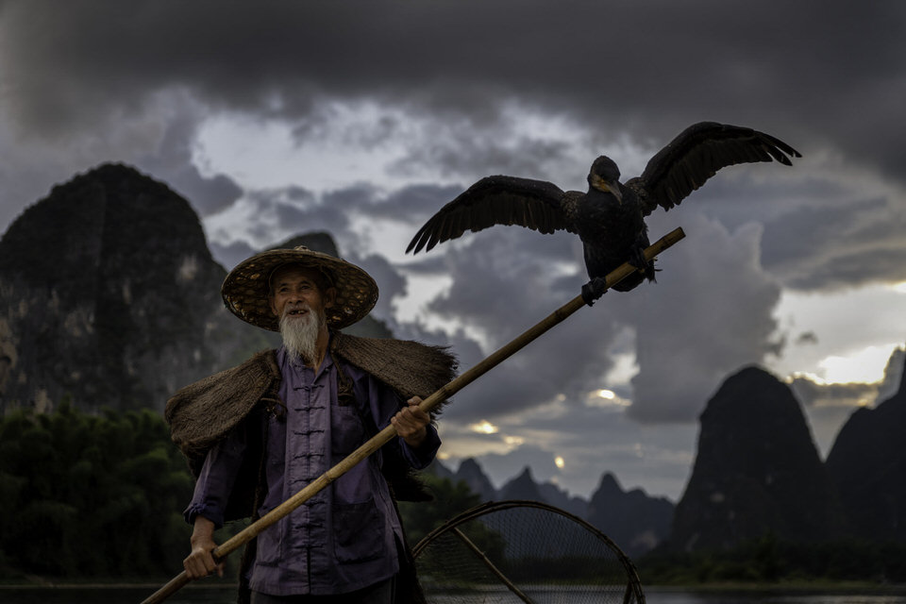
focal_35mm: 55
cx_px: 453
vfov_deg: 24.6
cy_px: 302
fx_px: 1384
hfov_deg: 36.2
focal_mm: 55
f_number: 2.8
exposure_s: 1/320
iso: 200
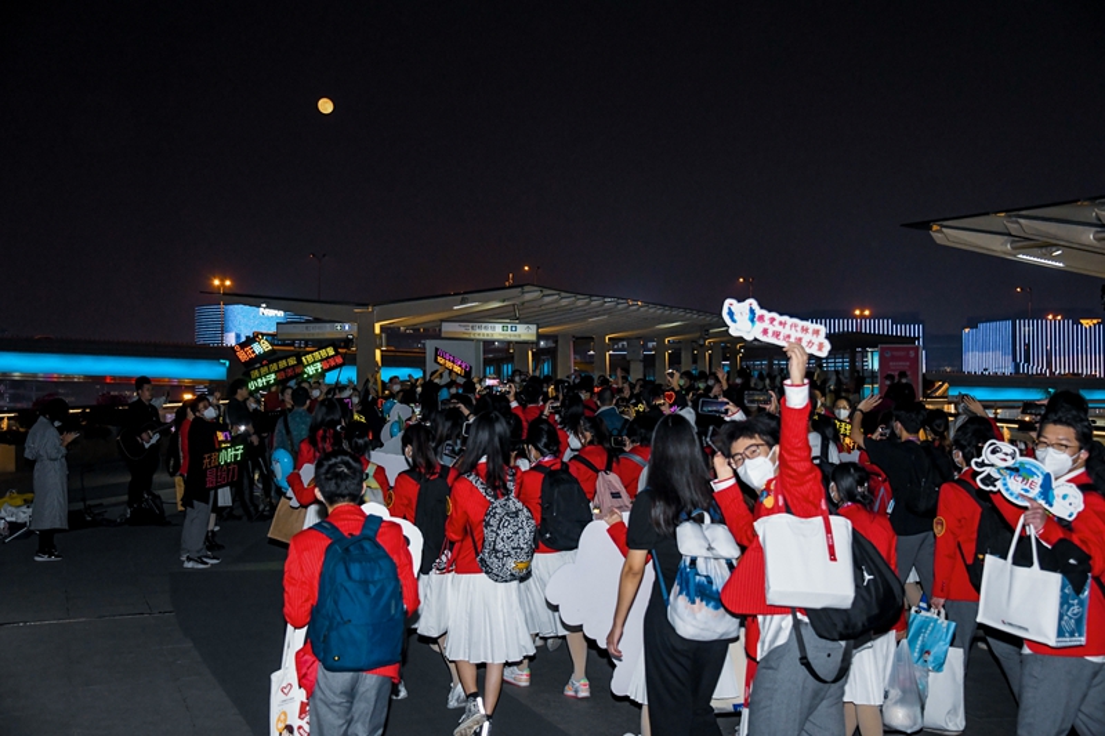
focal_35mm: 55
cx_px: 552
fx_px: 1688
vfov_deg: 24.6
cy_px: 368
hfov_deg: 36.3
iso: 4000
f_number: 5
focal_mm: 55
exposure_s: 1/160
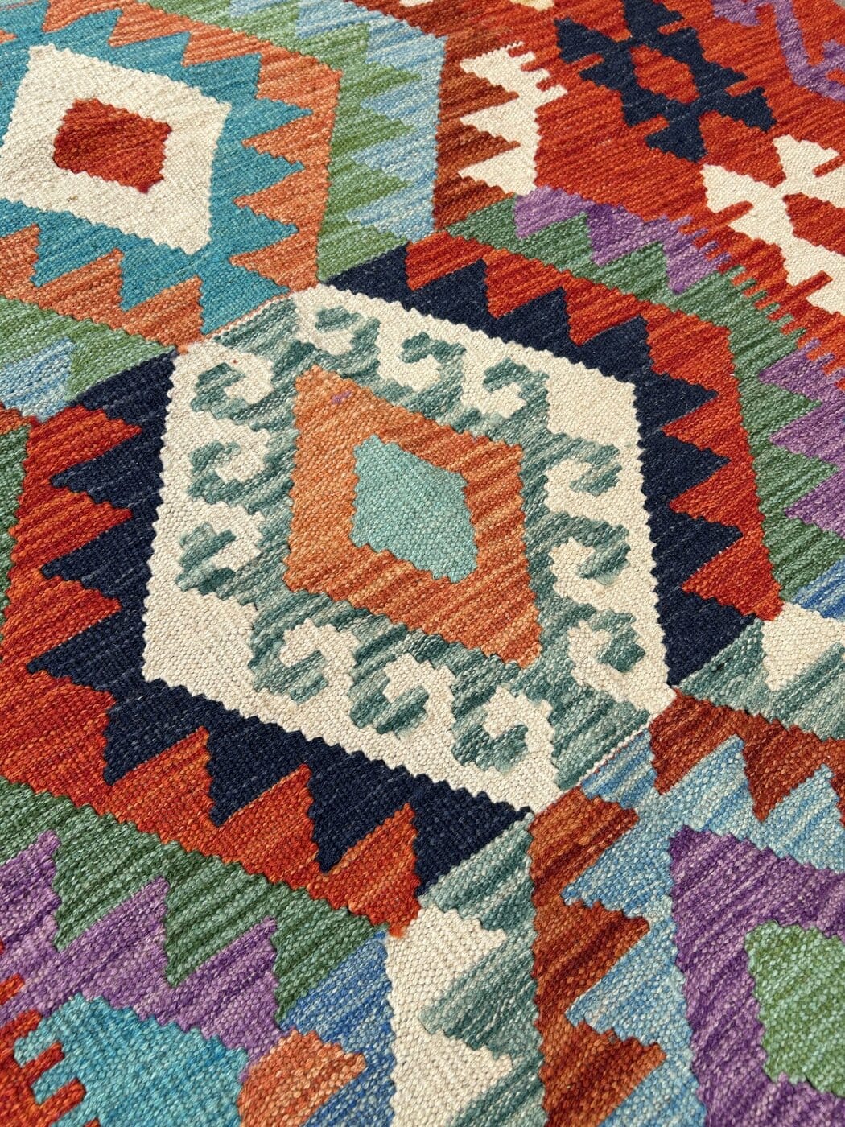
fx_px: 846
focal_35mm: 26
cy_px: 564
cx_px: 422
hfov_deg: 53.1
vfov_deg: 67.3
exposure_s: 1/1972
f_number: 1.5
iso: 50
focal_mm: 5.7
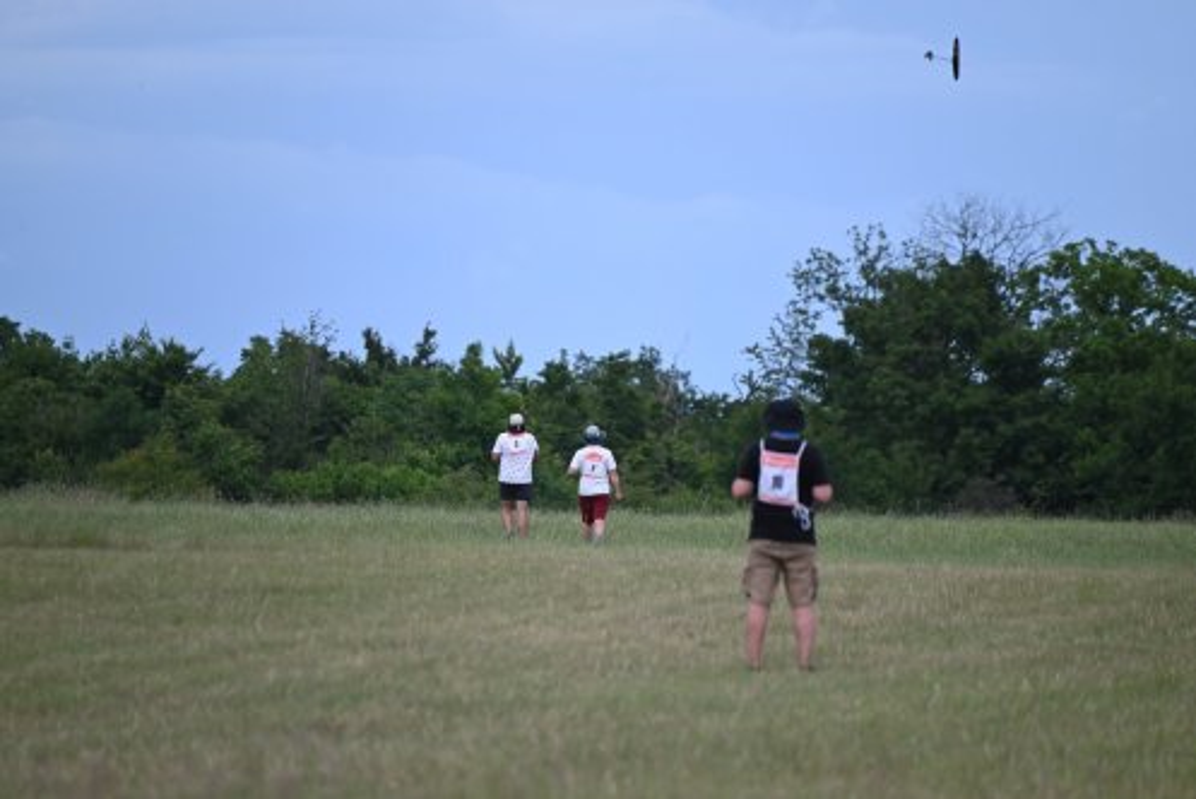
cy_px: 400
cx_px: 598
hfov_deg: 5.2
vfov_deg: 3.4
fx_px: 13296
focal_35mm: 400
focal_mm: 400
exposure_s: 1/1600
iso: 500
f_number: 6.3
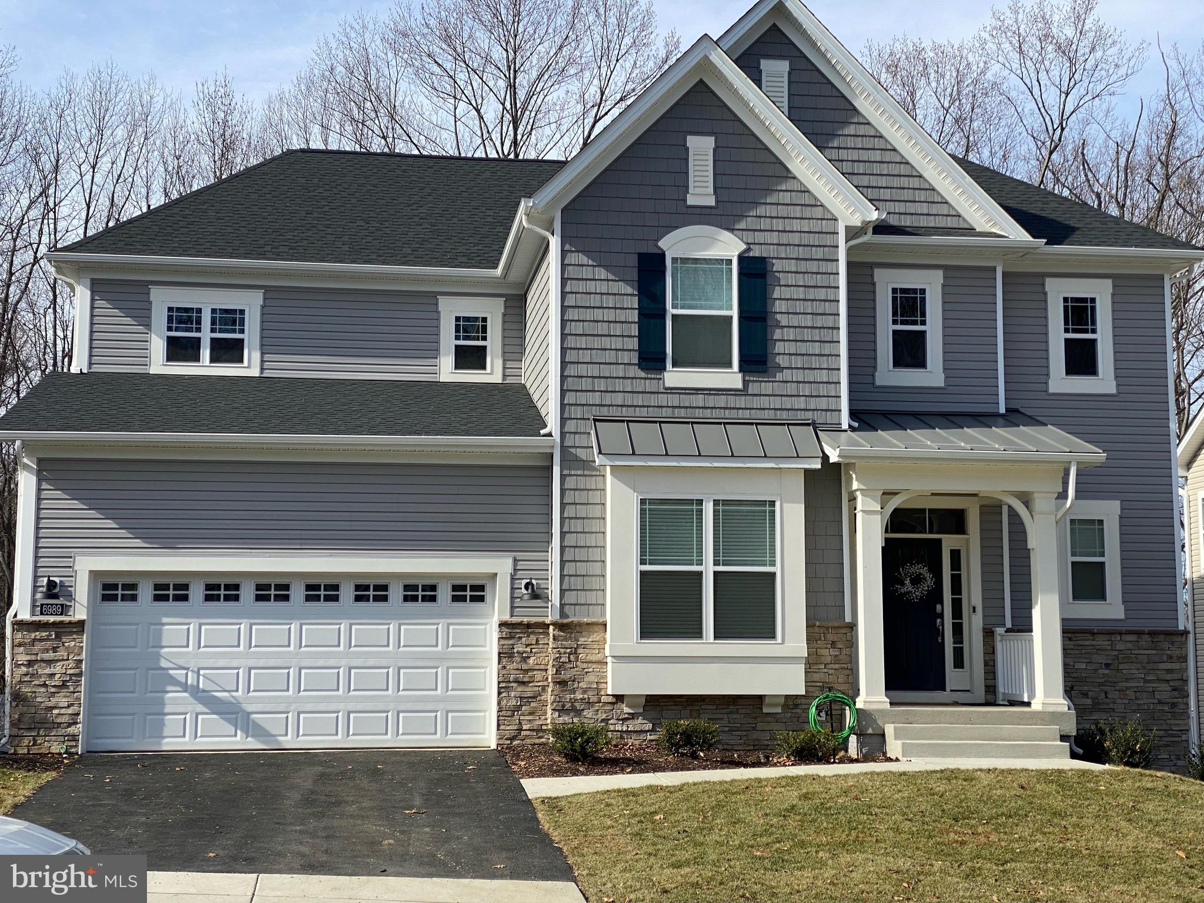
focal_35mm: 52
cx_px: 602
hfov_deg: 36.8
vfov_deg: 28.0
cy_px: 452
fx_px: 1809
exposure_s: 1/1453
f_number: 2
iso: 20
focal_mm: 6
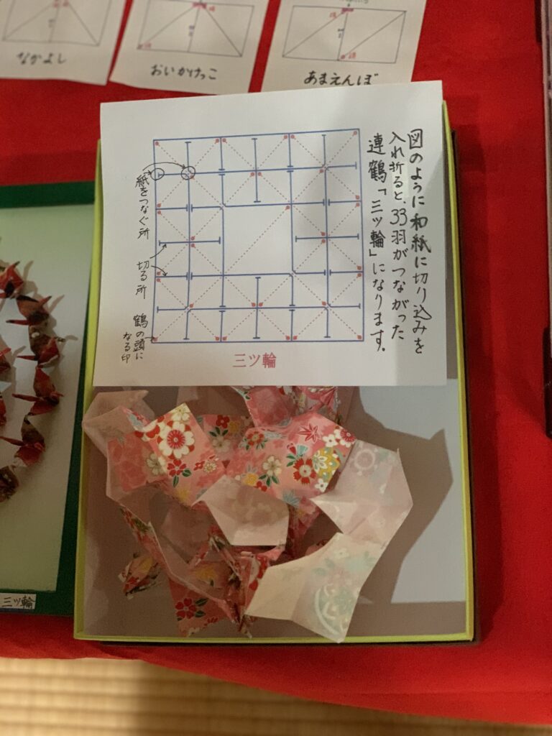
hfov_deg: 28.0
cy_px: 368
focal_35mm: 52
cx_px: 276
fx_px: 1106
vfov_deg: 36.8
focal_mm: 6
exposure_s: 1/30
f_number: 2.4
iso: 640
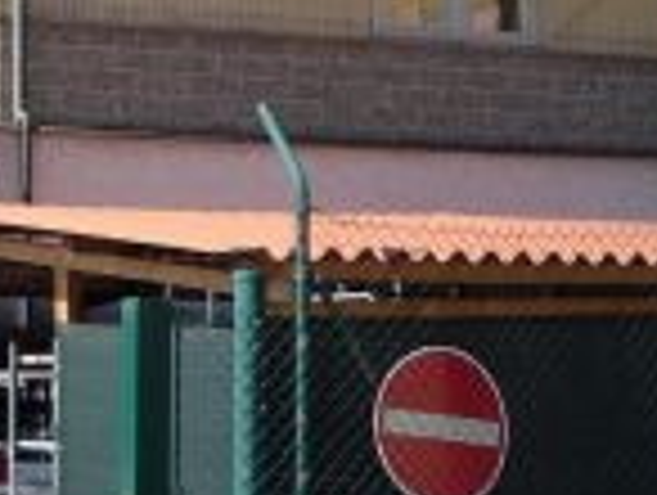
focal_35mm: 128
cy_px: 144
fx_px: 2433
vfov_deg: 11.6
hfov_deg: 14.8
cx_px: -148
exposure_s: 1/400
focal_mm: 5.2
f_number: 4.5
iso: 100
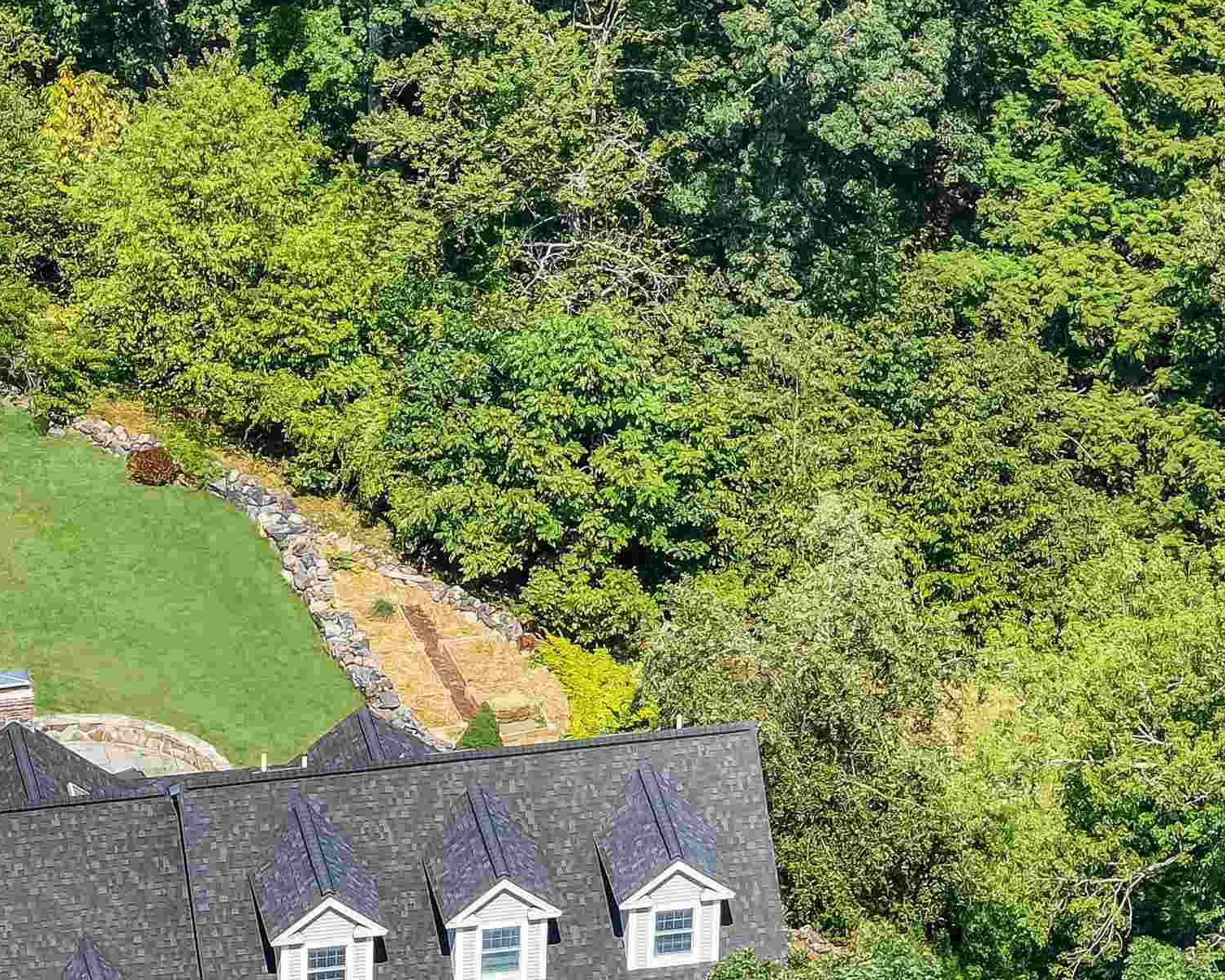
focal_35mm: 330
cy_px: 824
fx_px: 11967
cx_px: 158
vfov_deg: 4.7
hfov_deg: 5.9
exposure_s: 1/320
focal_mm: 30.71
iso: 100
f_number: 3.4
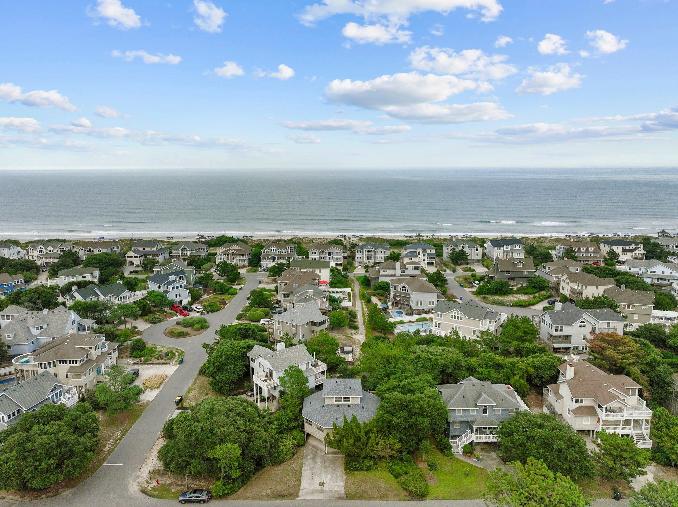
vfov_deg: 56.8
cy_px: 254
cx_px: 339
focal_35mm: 24
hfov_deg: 71.6
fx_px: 470
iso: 150
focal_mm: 12.29
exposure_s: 1/4000
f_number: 2.8
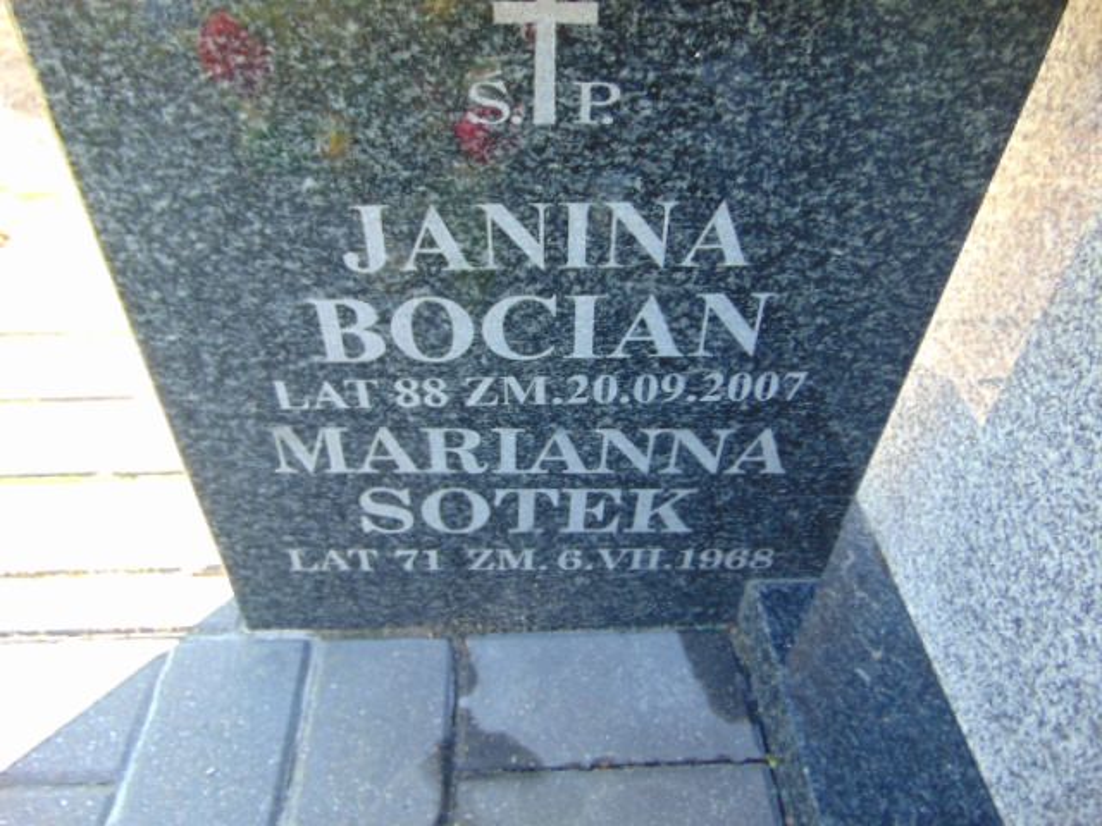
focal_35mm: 25
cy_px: 413
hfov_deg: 69.4
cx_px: 551
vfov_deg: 54.9
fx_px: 796
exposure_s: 1/30
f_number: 3
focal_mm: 4.5
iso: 100
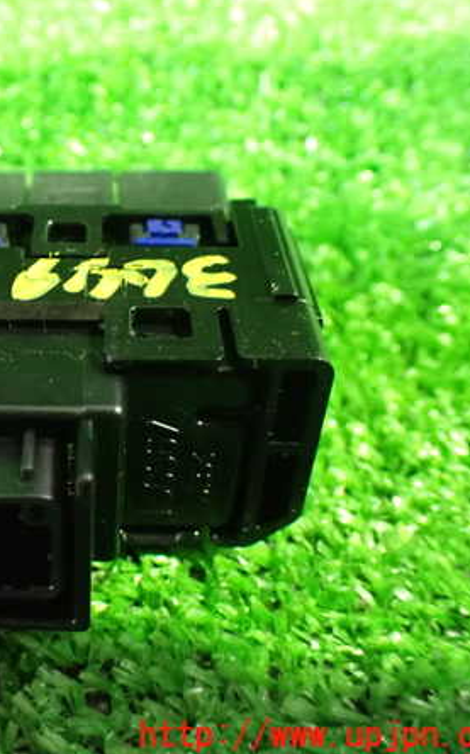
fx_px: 882
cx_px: 14
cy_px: 375
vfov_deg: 46.2
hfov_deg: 28.2
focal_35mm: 43
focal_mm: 5.4
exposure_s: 1/20
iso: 1600
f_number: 2.3
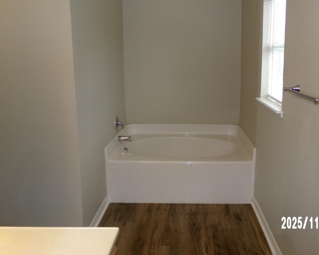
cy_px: 96
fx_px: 302
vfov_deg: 45.4
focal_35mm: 32
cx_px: 188
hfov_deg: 55.3
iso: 200
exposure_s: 1/34
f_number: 3.7
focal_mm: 4.3
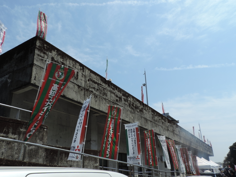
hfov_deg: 63.4
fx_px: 191
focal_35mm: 28
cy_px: 88
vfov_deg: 49.7
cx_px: 118
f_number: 3.4
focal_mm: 4.9
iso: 80
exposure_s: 1/1250
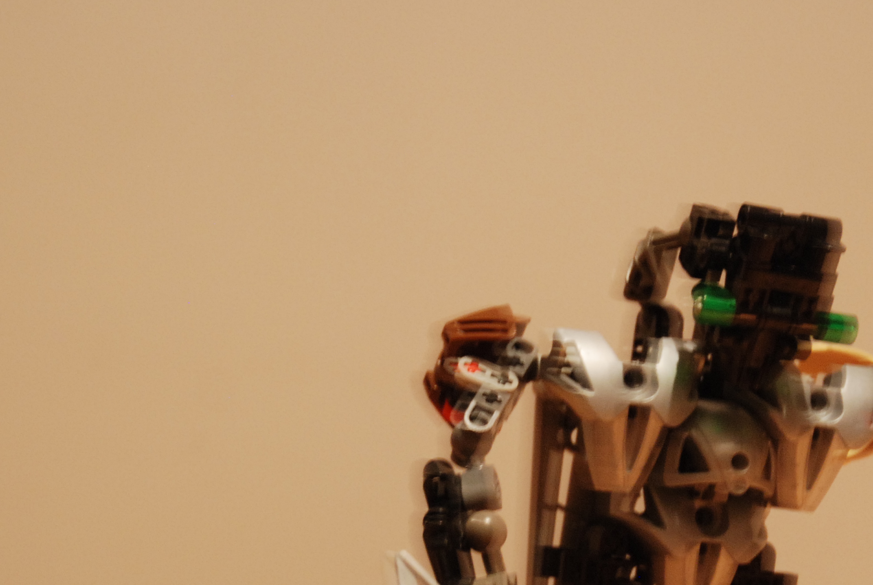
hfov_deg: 19.1
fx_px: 2599
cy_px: 540
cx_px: 465
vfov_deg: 12.7
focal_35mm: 107
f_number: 4.2
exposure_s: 1/3
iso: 500
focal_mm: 35
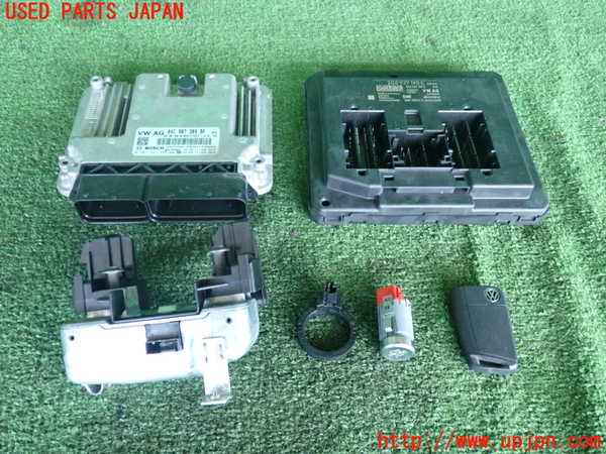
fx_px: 525
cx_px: 303
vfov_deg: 46.8
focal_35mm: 30
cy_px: 227
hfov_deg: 60.0
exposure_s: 1/125
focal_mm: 5.4
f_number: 2.3
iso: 1000
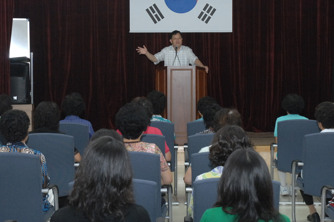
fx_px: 769
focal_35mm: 83
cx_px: 180
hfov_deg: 24.5
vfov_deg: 16.4
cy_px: 85
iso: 800
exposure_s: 1/60
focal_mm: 40
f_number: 6.7
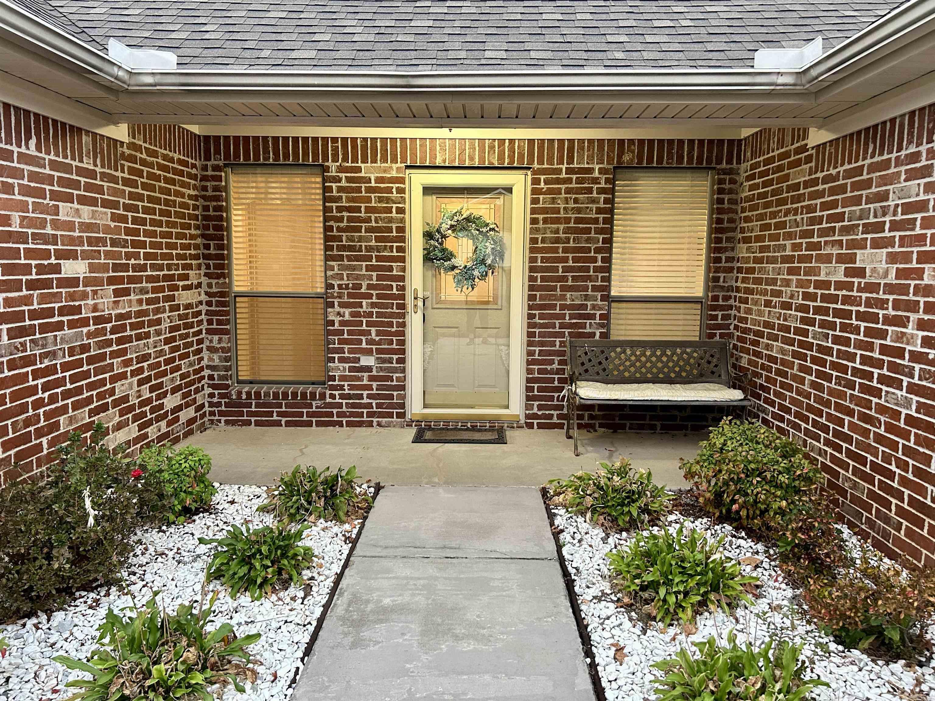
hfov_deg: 67.3
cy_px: 350
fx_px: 702
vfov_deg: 53.1
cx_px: 468
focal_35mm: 26
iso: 400
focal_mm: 5.7
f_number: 1.5
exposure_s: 1/60
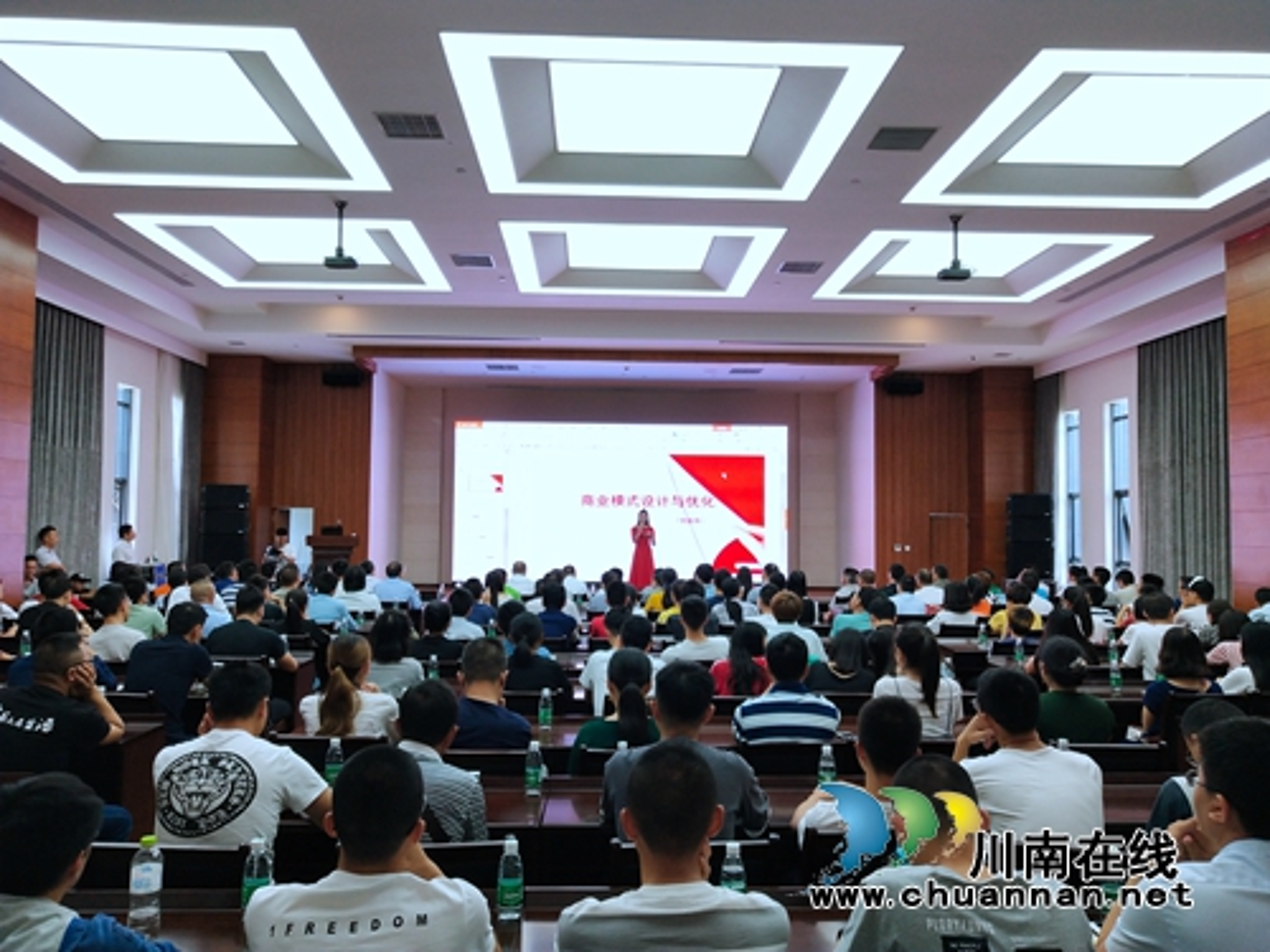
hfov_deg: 60.0
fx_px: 1101
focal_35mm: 30
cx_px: 635
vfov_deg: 46.8
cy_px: 476
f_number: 1.8
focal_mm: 3.95
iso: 240
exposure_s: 1/100
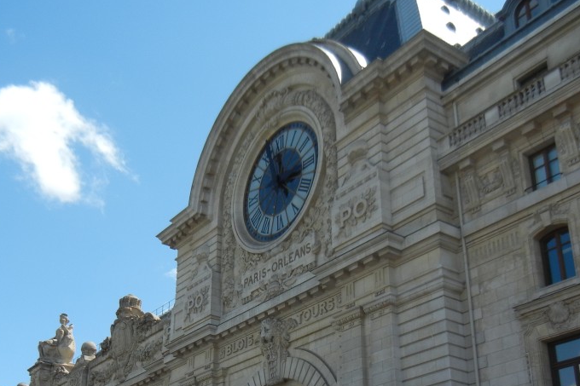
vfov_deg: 27.9
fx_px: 757
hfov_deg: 41.7
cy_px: 323
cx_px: 233
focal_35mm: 47
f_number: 7
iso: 160
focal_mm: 5.4
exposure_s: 1/336
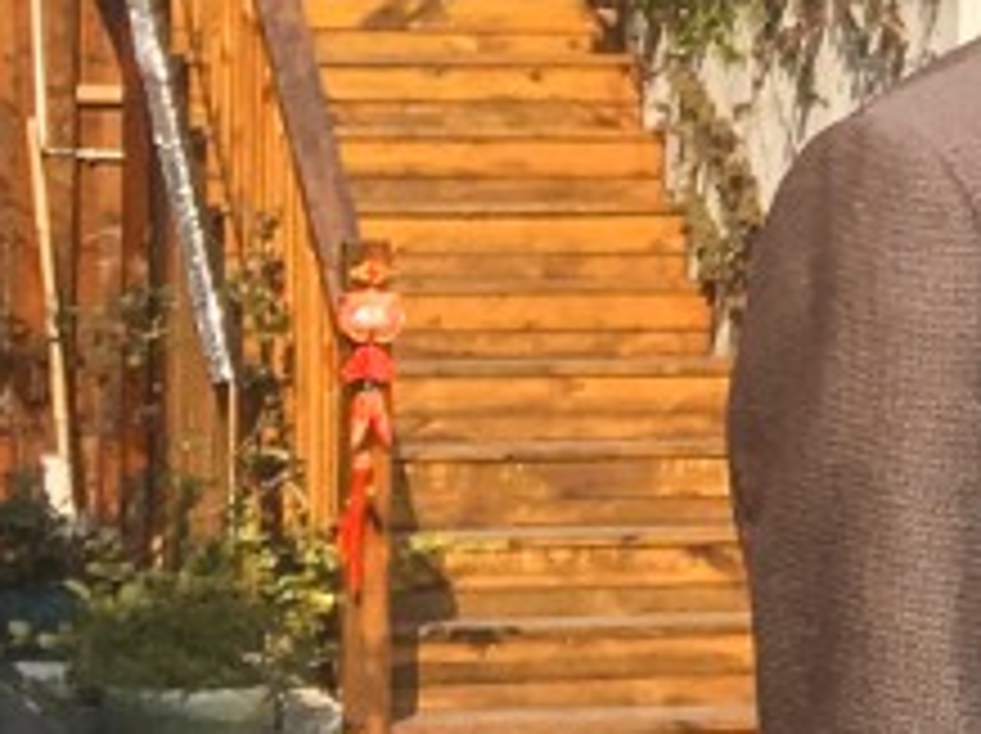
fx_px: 6030
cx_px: 3069
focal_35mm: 213
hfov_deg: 7.9
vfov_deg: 7.0
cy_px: 320
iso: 25
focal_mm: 4.15
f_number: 2.2
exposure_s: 1/1115
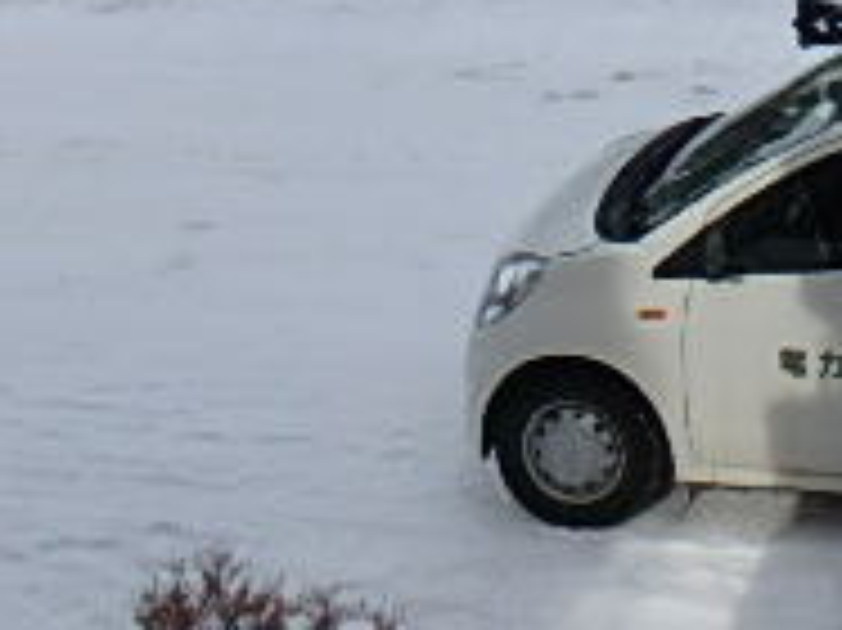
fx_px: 1750
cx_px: 923
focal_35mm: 72
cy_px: -414
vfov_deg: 17.5
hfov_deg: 25.2
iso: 125
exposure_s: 1/640
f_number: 6
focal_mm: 3.7
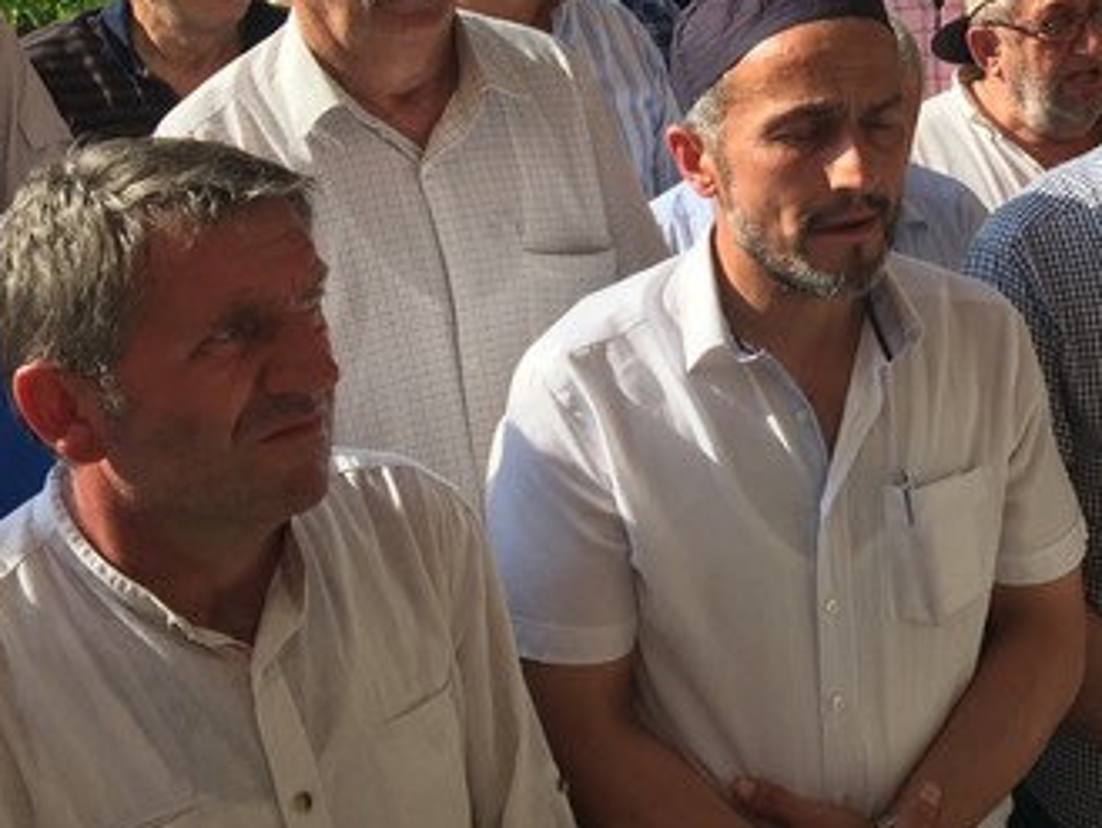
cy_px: 181
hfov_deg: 31.5
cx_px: 948
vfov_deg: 24.5
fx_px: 1879
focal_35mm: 59
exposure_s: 1/1199
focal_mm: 4.15
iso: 32
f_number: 2.2
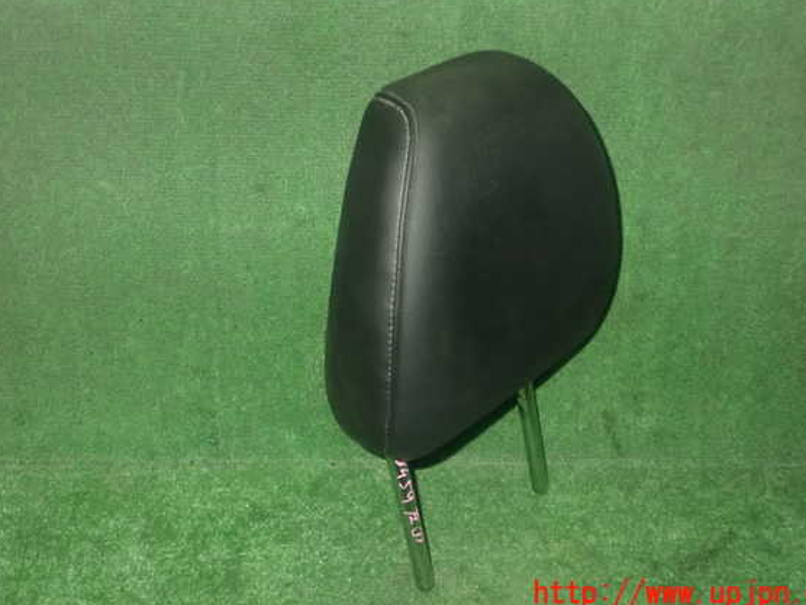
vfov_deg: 35.1
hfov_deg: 45.8
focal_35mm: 41
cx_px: 426
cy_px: 286
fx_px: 955
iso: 1250
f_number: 8
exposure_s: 1/40
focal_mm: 6.83
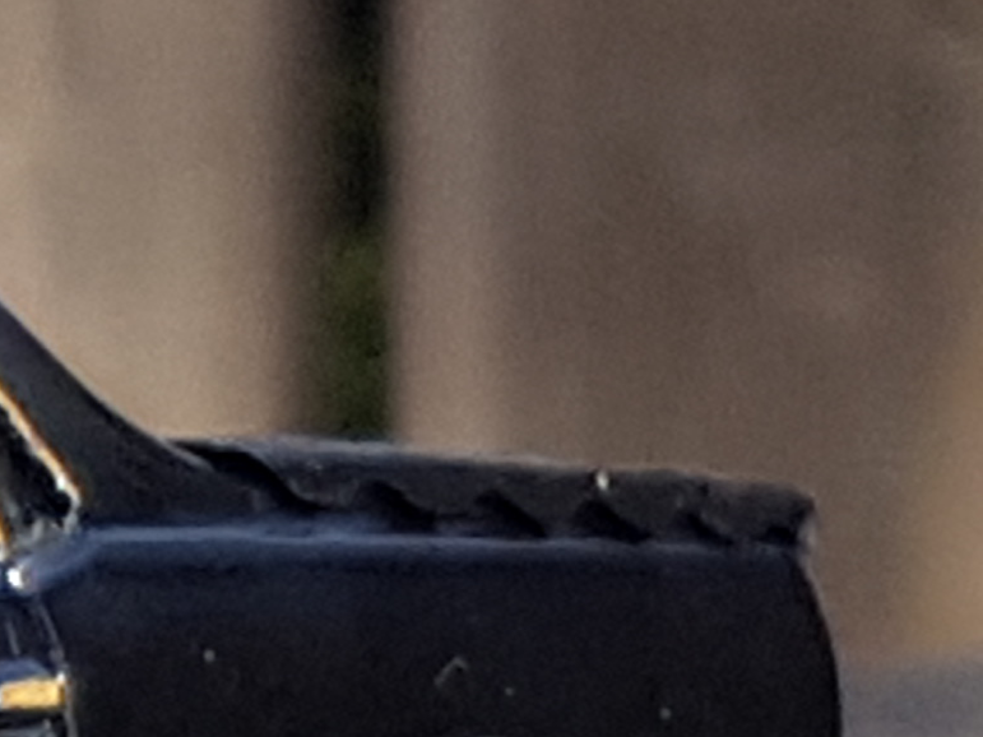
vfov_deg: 10.3
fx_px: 3861
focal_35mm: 136
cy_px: 1334
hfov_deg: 12.0
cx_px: -1292
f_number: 1.7
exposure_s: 1/1376
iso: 40
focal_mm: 4.2
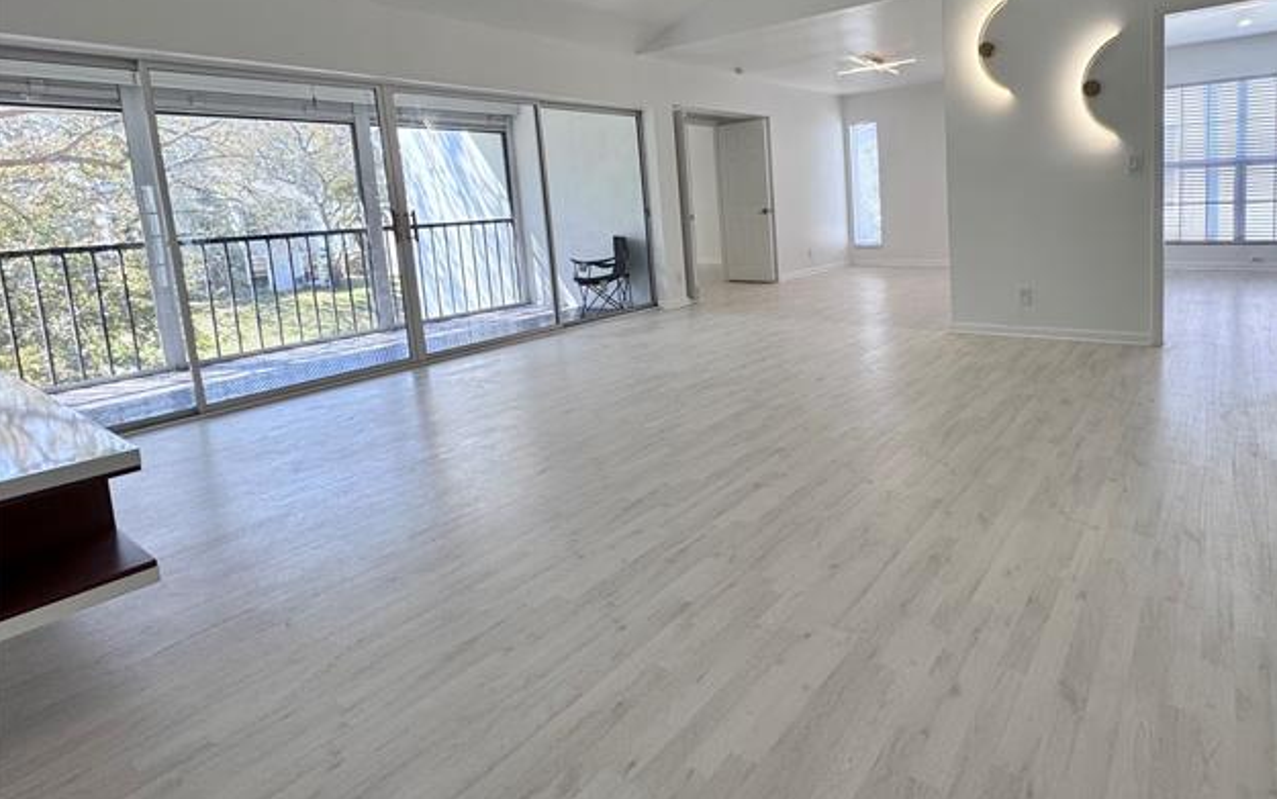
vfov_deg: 60.9
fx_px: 661
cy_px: 272
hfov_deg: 86.0
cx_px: 811
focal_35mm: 19
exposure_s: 1/120
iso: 64
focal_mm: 2.22
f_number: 2.2
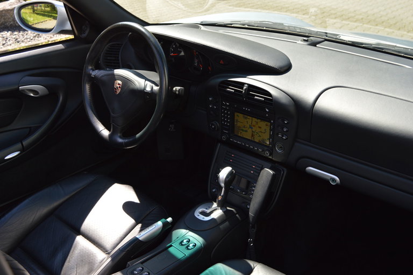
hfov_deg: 49.6
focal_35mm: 39
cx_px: 206
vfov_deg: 34.2
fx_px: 447
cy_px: 138
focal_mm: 26
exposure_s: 1/125
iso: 100
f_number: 5.6
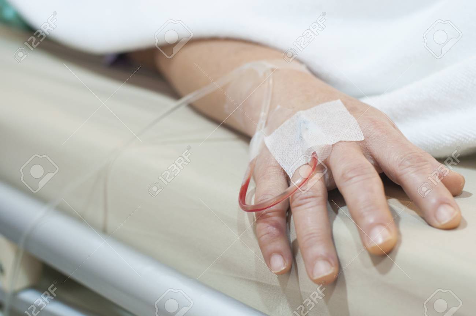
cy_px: 158
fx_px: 990
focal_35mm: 75
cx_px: 238
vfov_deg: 18.1
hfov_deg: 27.0
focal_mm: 50
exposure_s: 1/20
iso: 400
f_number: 4
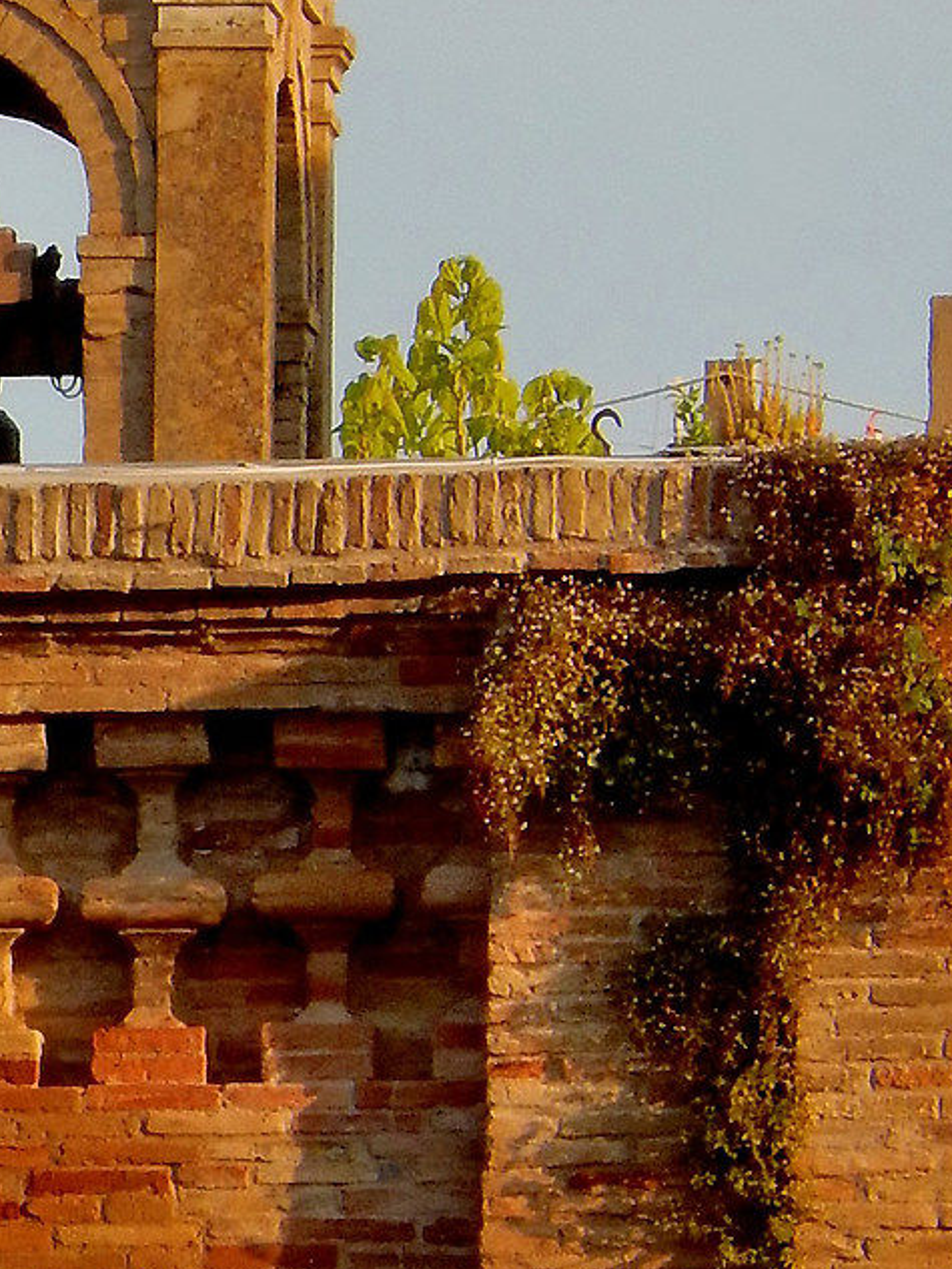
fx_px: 53189
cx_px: -681
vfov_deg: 1.4
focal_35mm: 1451
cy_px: 1008
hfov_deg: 1.0
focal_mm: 68.7
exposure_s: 1/160
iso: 125
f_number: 6.2
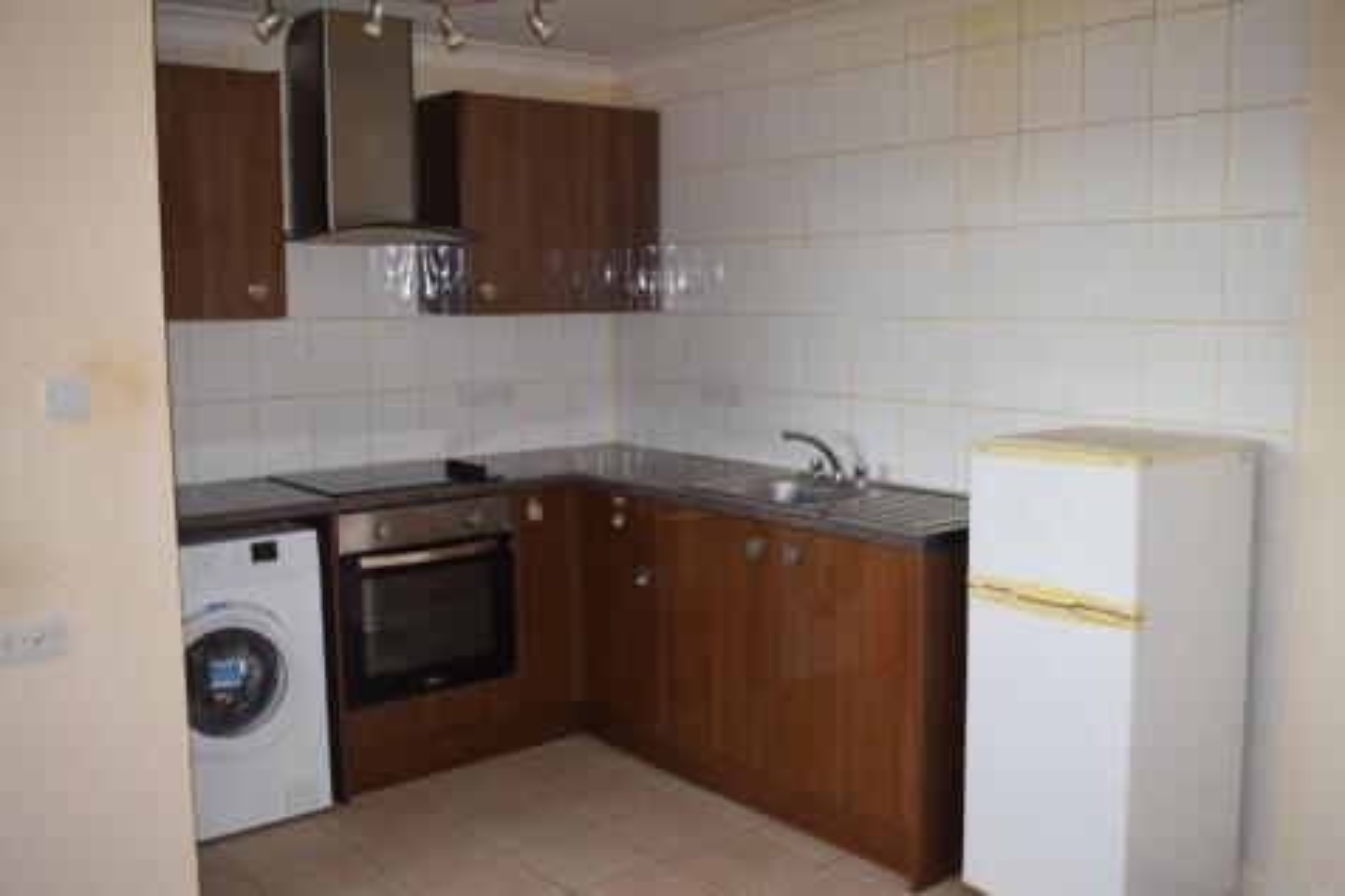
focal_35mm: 34
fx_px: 1288
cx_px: 672
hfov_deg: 55.1
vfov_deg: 38.3
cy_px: 448
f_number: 5
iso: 800
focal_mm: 23
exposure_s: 1/100
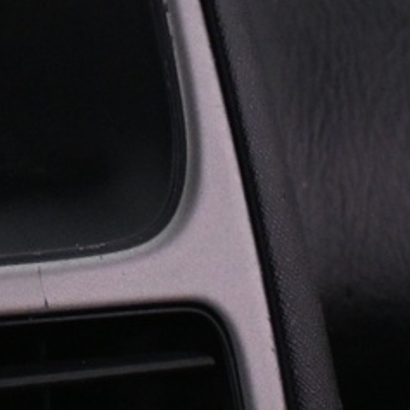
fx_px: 2859
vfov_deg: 8.0
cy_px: -261
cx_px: -607
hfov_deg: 7.6
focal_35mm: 213
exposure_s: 1/40
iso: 1600
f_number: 4.2
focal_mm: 24.5
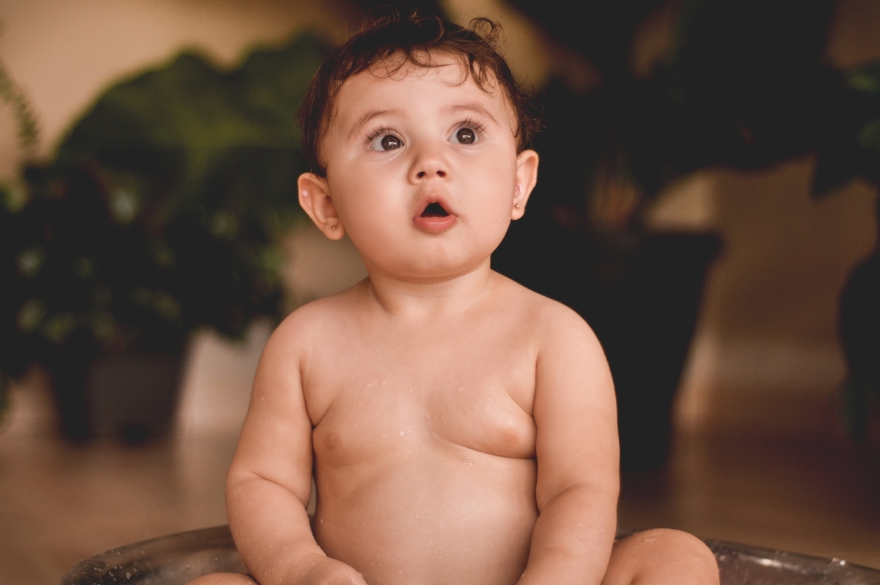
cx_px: 440
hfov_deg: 27.0
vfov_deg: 18.2
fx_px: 1832
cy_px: 292
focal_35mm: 75
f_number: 1.8
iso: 200
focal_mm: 50
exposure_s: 1/200
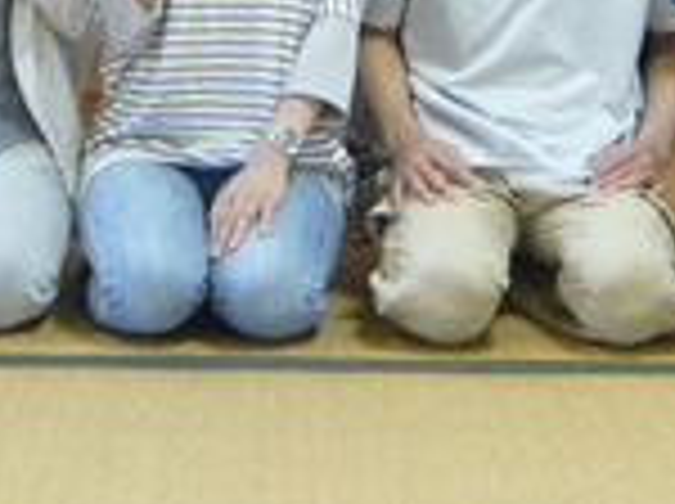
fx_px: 2511
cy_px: -423
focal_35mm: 129
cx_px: 387
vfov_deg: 10.7
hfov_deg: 15.3
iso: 200
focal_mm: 4.6
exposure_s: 1/13
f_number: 2.8
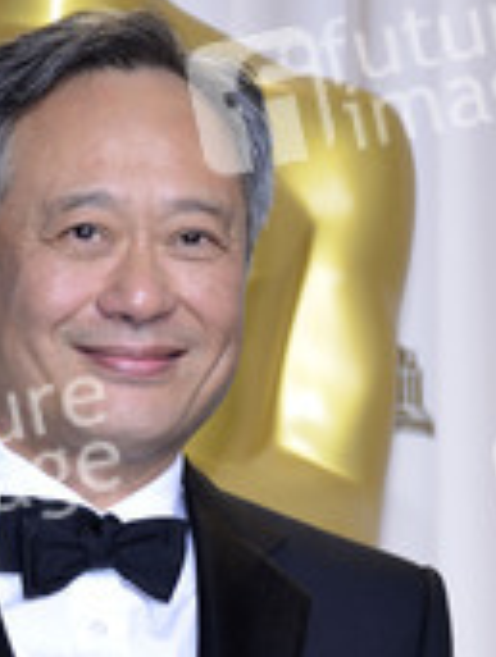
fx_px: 7671
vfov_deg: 4.9
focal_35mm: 403
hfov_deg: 3.7
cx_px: 33
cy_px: 661
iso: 500
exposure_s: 1/250
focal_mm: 120
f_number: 6.3
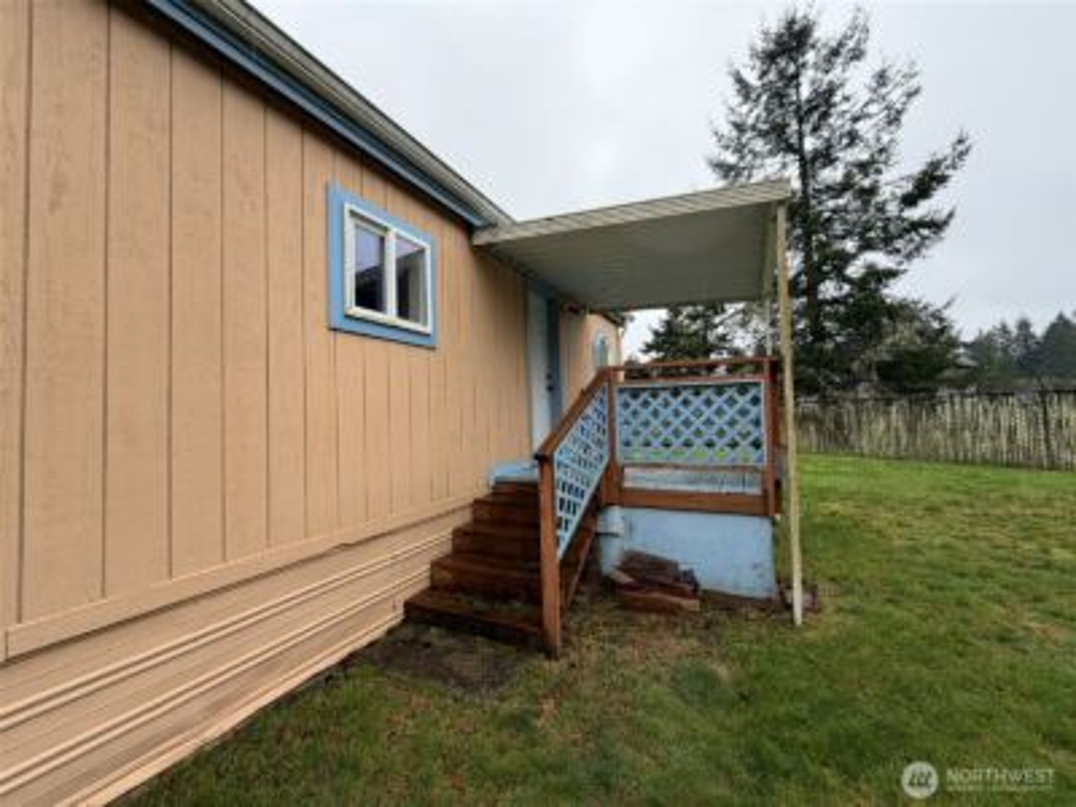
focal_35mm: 14
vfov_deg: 85.7
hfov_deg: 102.1
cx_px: 538
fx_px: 435
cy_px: 404
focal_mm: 2.22
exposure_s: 1/127
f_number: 2.2
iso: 40
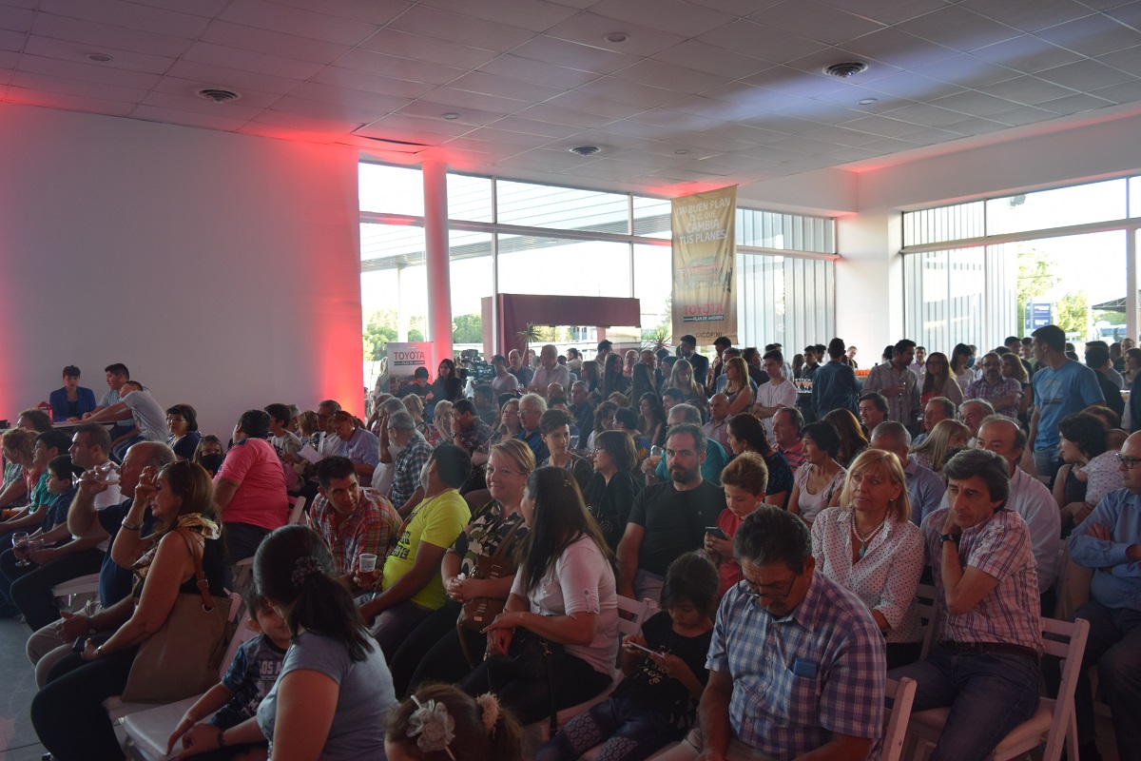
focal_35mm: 27
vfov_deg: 47.9
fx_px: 856
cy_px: 380
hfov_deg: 67.4
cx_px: 570
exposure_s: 1/60
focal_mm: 18
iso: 400
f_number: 4
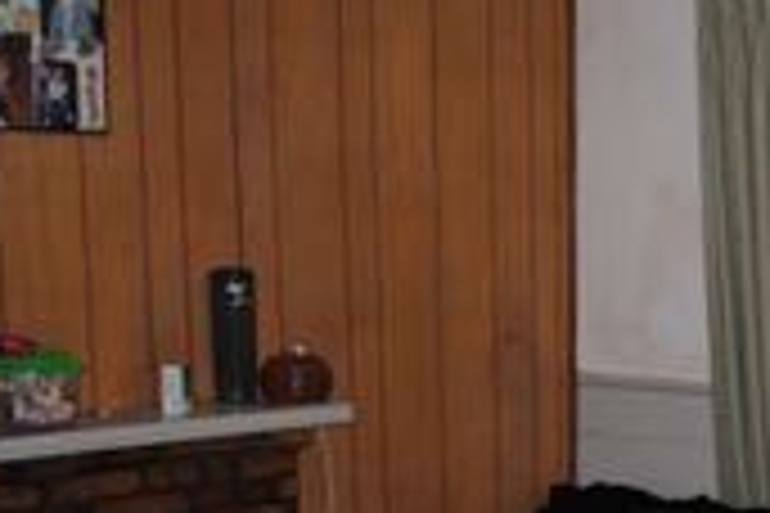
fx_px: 1583
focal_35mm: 74
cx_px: 923
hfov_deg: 24.7
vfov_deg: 18.0
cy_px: 515
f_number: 3.5
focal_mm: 18
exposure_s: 1/60
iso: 200
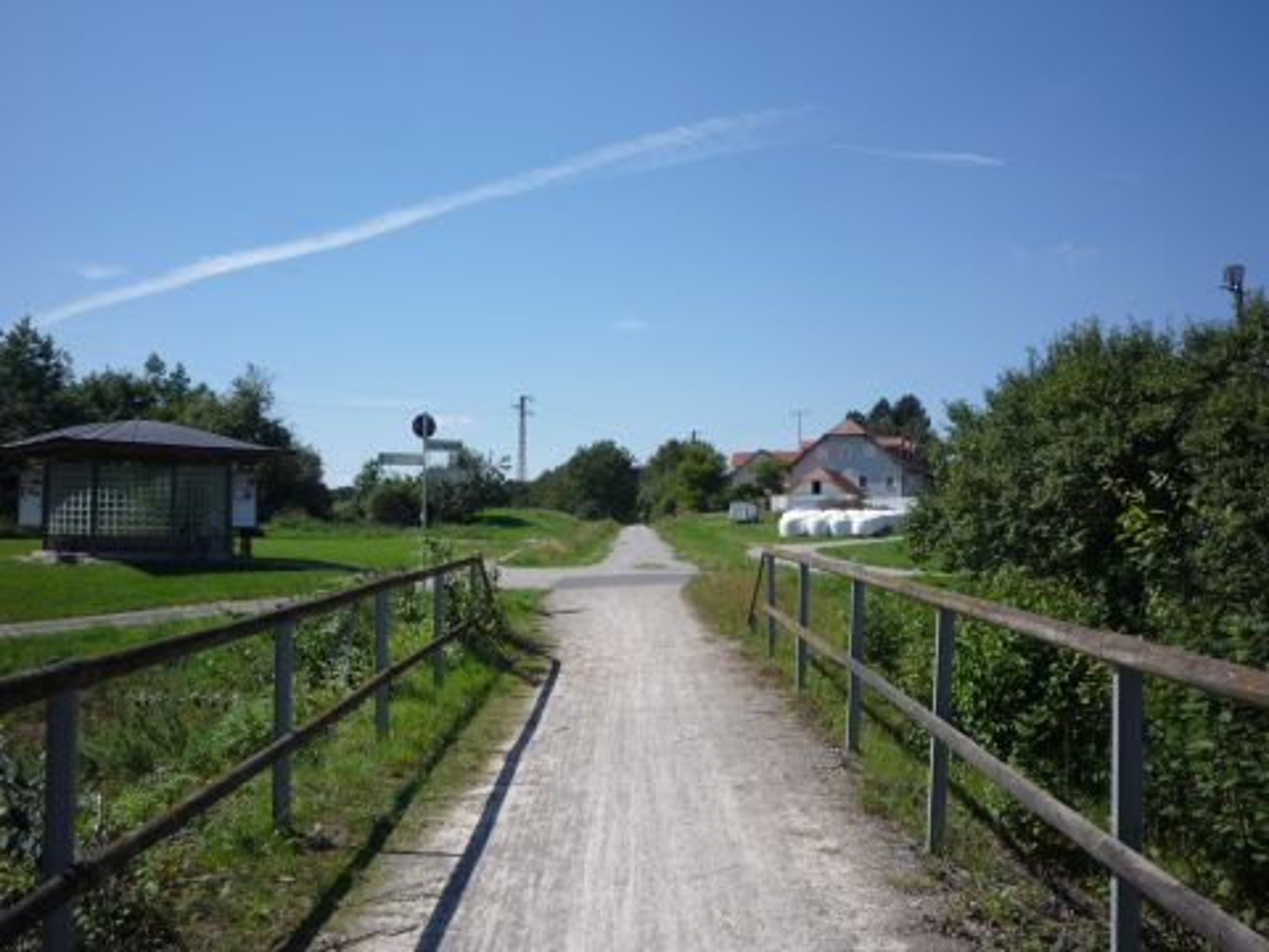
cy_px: 476
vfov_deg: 44.2
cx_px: 634
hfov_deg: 56.8
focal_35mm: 32
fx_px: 1173
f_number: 5.6
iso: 100
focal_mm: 5.2
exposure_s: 1/500
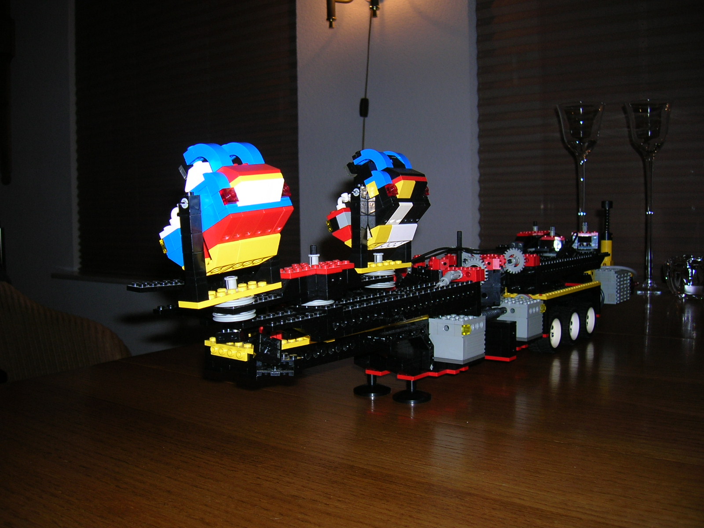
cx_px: 352
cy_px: 264
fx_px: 691
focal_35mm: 34
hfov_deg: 54.0
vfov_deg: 41.8
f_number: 2.9
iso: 50
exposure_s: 1/60.1
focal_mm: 5.7
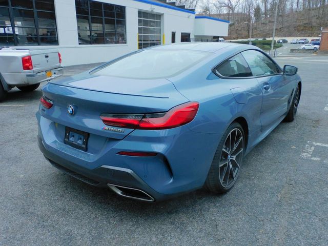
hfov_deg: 63.4
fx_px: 265
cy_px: 123
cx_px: 164
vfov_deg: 49.7
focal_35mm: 28
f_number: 3.5
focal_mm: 5
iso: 125
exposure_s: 1/200
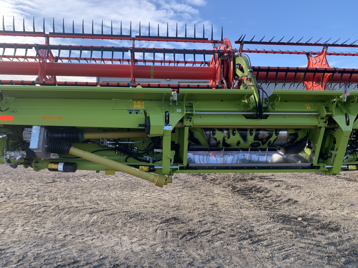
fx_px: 269
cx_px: 179
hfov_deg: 67.3
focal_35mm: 26
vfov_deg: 53.1
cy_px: 134
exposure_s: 1/529
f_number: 1.8
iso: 25
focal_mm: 4.25
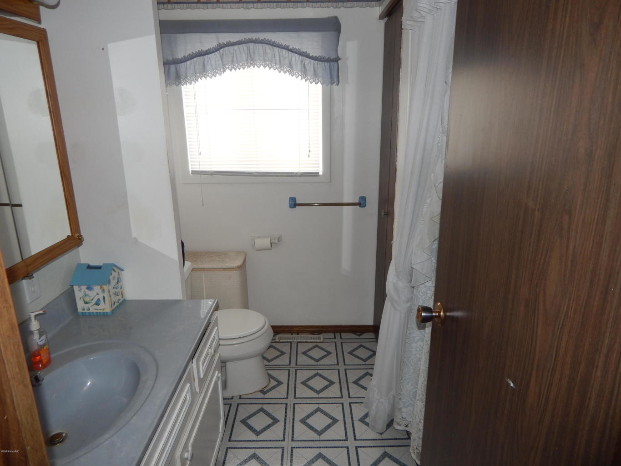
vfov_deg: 58.9
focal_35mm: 23
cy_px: 233
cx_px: 310
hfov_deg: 73.9
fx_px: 413
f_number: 3
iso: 125
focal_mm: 4
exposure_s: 1/60
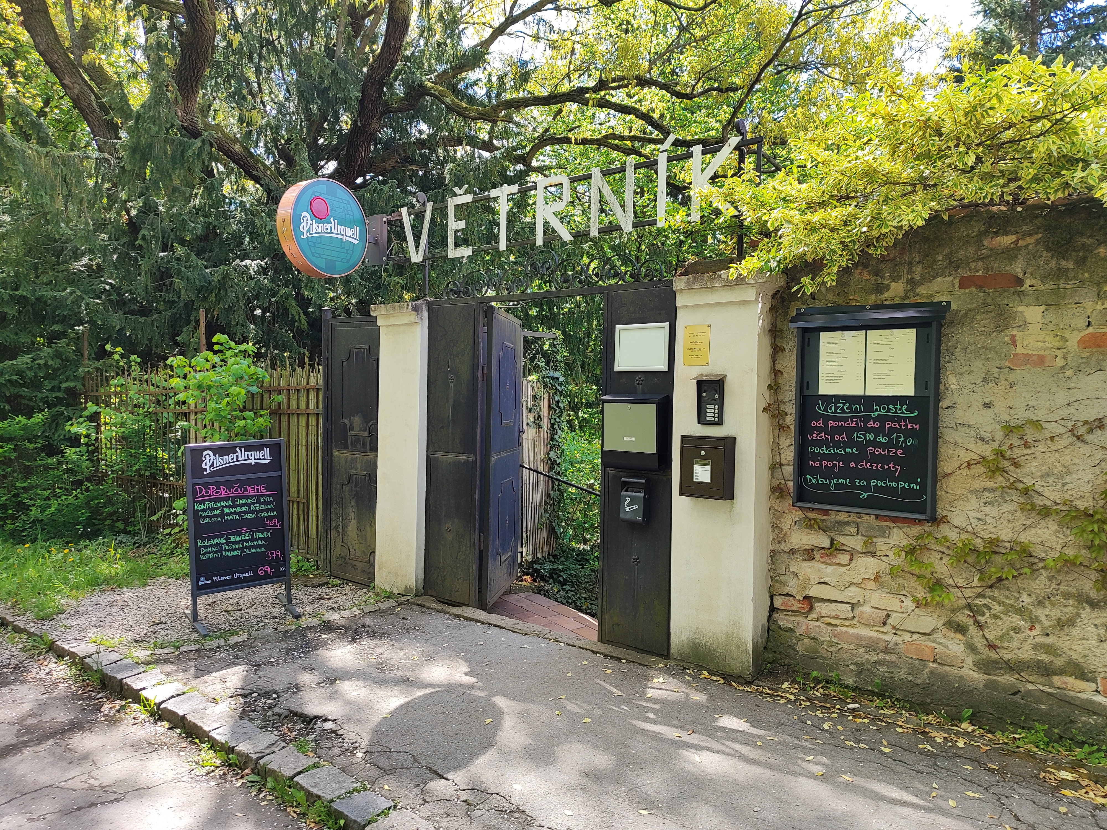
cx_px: 554
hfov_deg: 71.6
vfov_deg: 56.8
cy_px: 415
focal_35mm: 24
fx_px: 768
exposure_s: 1/120
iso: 50
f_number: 1.89
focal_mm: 5.89
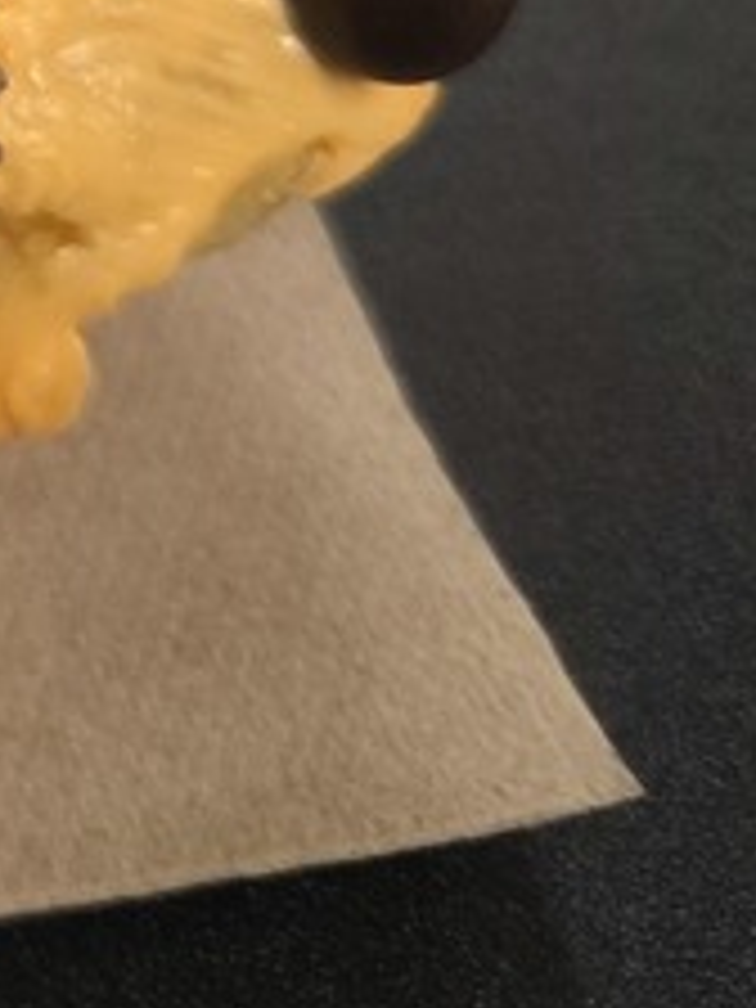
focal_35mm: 105
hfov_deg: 12.0
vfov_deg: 16.6
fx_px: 3058
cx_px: -922
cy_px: -621
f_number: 1.7
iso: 250
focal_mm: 6.3
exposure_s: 1/120
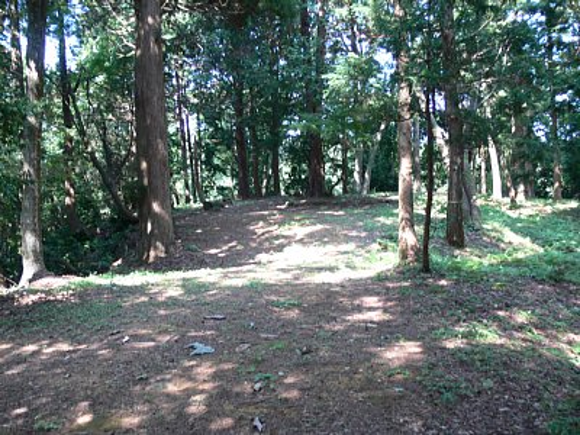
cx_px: 290
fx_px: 586
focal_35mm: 35
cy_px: 218
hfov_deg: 52.6
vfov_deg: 40.7
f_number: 2.8
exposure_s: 1/30
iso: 80
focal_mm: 7.4
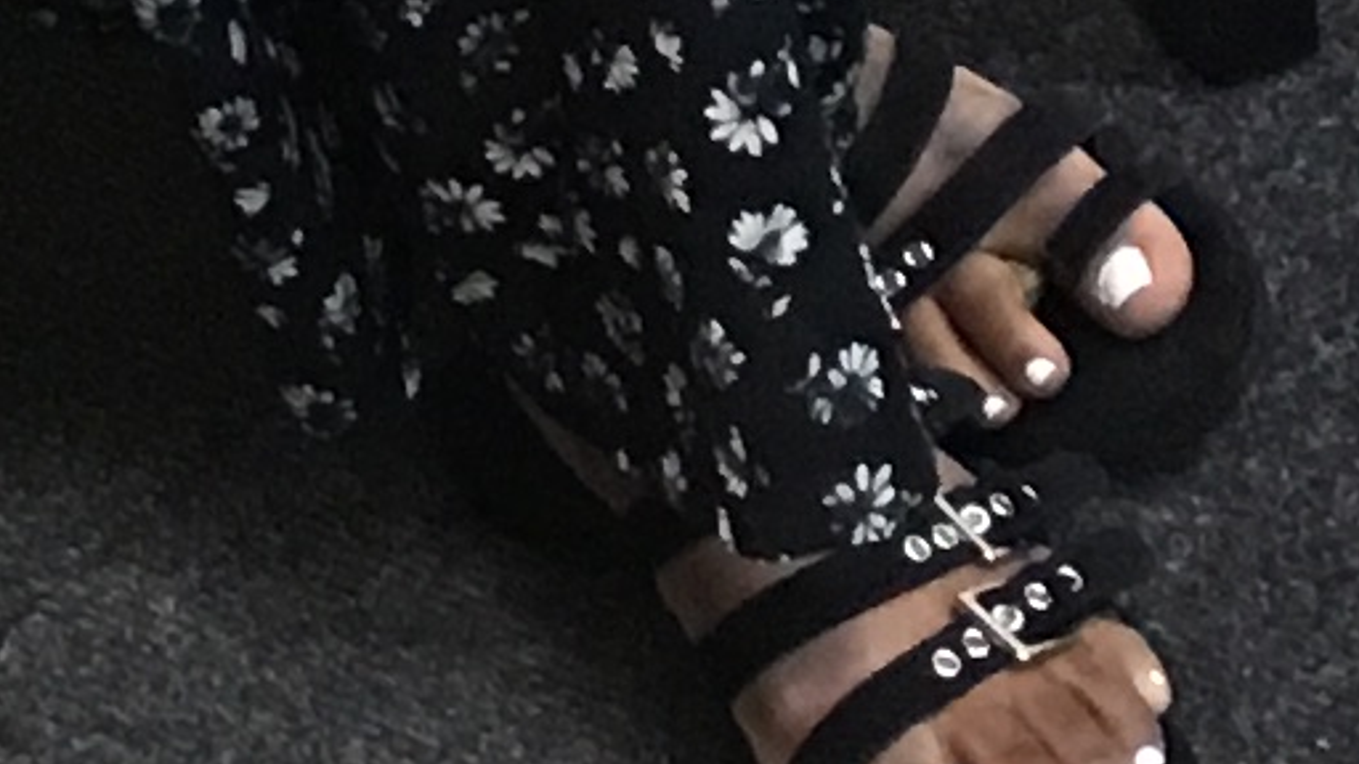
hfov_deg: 8.0
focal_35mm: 249
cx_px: -1999
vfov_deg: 4.7
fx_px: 8973
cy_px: -1501
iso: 50
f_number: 2.2
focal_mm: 4.15
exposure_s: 1/15
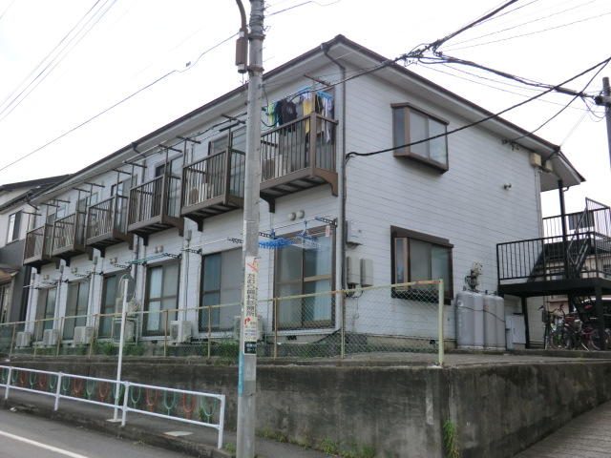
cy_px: 229
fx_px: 600
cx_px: 306
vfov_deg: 41.8
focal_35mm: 34
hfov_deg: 54.0
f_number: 3.6
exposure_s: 1/640
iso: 80
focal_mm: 6.1
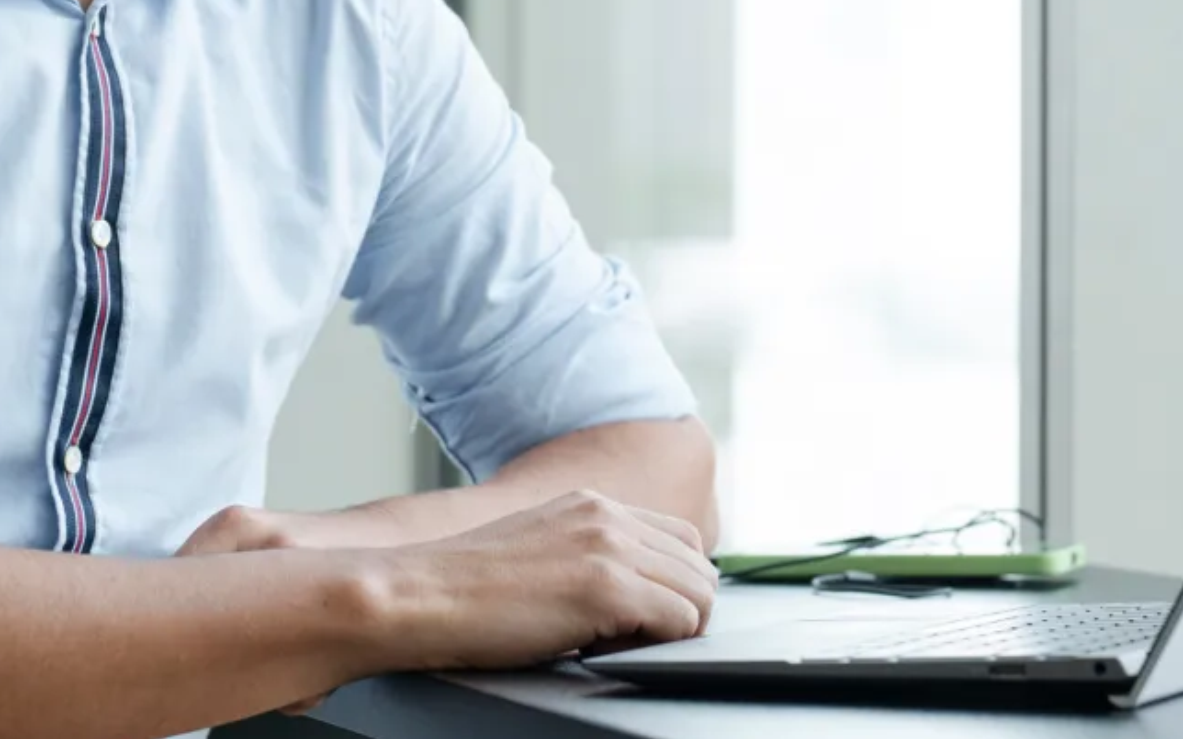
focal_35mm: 152
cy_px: 59
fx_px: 4899
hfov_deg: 13.7
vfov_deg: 8.6
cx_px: 873
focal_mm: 50
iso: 400
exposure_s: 1/500
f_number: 2.8
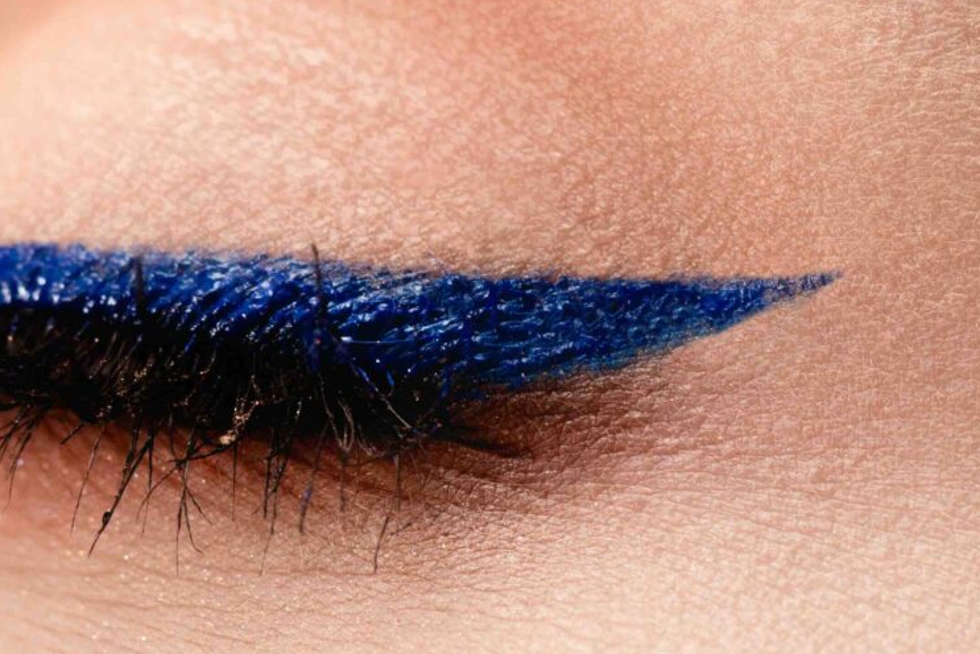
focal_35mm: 362
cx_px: 396
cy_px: 499
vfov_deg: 3.8
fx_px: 9858
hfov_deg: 5.7
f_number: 10
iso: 100
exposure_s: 1/200
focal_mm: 105
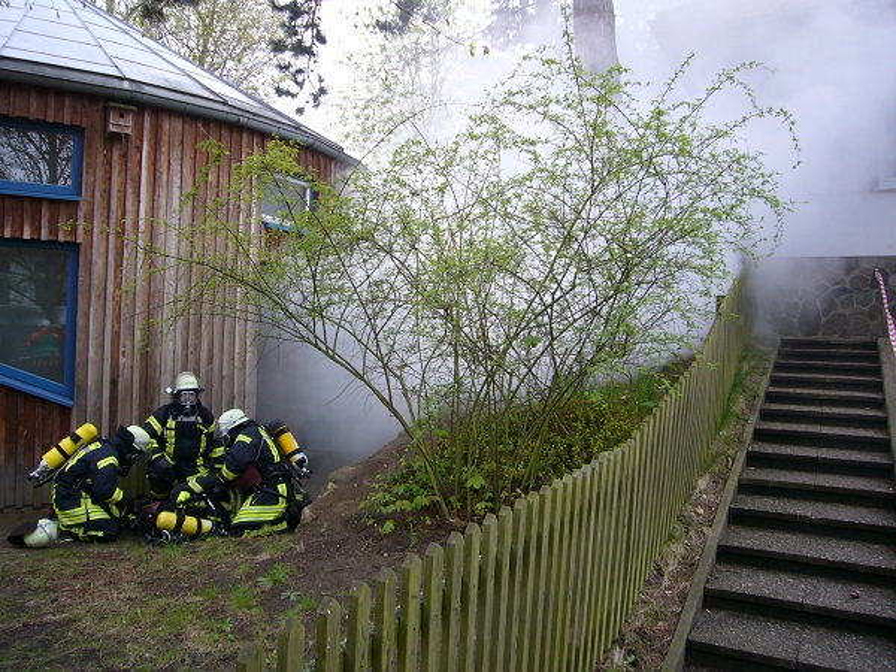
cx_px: 448
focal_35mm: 28
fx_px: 725
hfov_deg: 63.4
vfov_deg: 49.7
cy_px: 336
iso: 80
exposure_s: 1/100
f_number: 2.8
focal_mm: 4.6
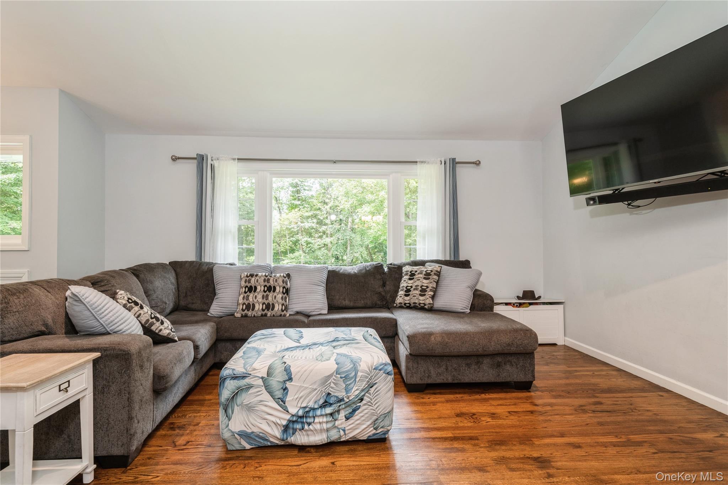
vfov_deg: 70.4
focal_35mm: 17
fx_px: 344
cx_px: 364
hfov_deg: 93.3
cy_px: 242
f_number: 8
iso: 200
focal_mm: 17
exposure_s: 1/10
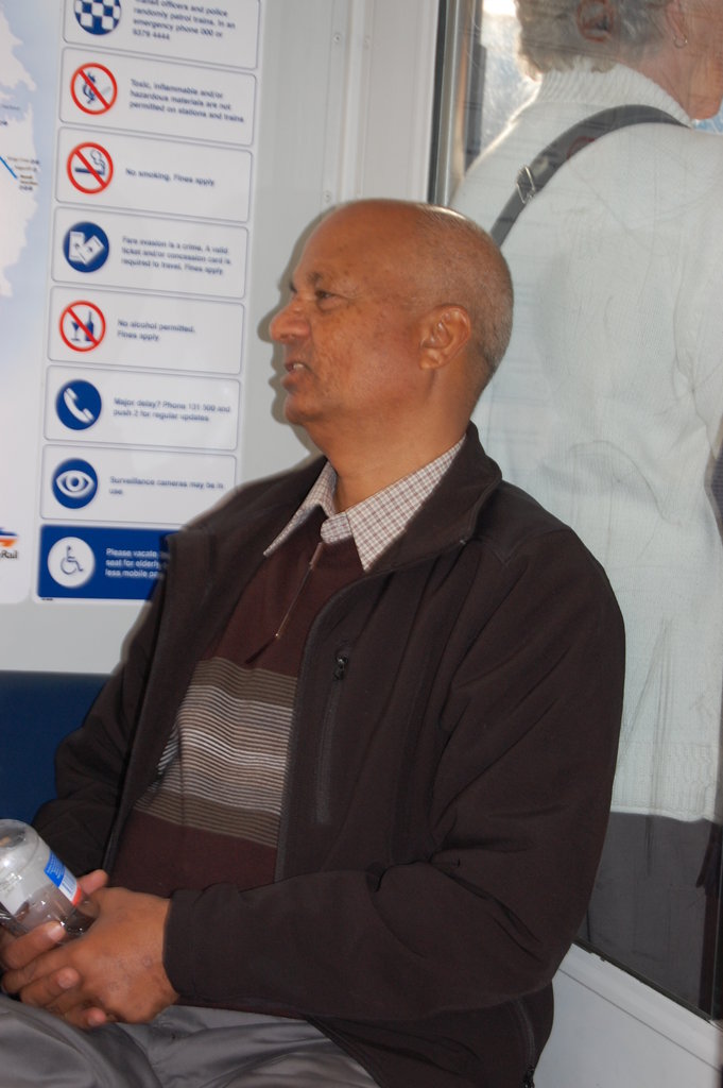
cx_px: 362
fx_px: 2489
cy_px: 544
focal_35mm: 82
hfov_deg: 16.5
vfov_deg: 24.6
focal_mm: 55
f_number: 5.6
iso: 400
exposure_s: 1/60
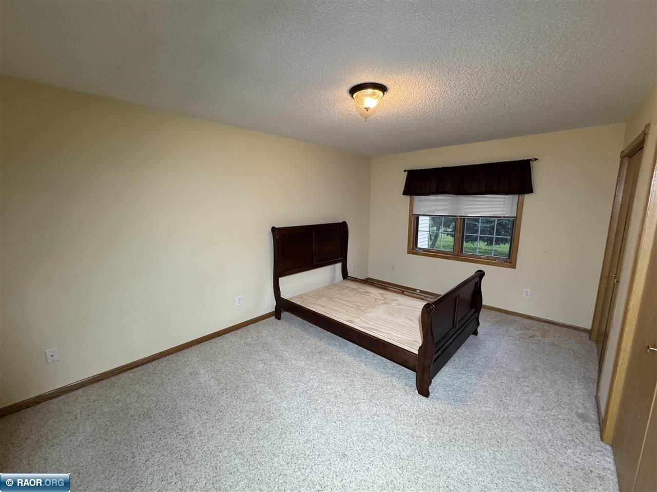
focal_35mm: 14
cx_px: 328
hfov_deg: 102.1
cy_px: 246
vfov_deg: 85.7
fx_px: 266
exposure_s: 1/60
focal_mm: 2.22
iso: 400
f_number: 2.2
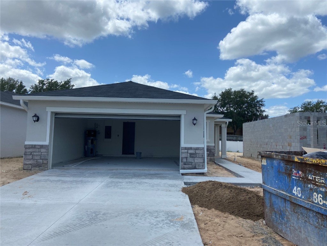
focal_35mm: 26
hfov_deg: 67.3
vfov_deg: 53.1
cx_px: 164
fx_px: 246
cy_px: 123
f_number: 1.8
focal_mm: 4.25
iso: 32
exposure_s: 1/3984
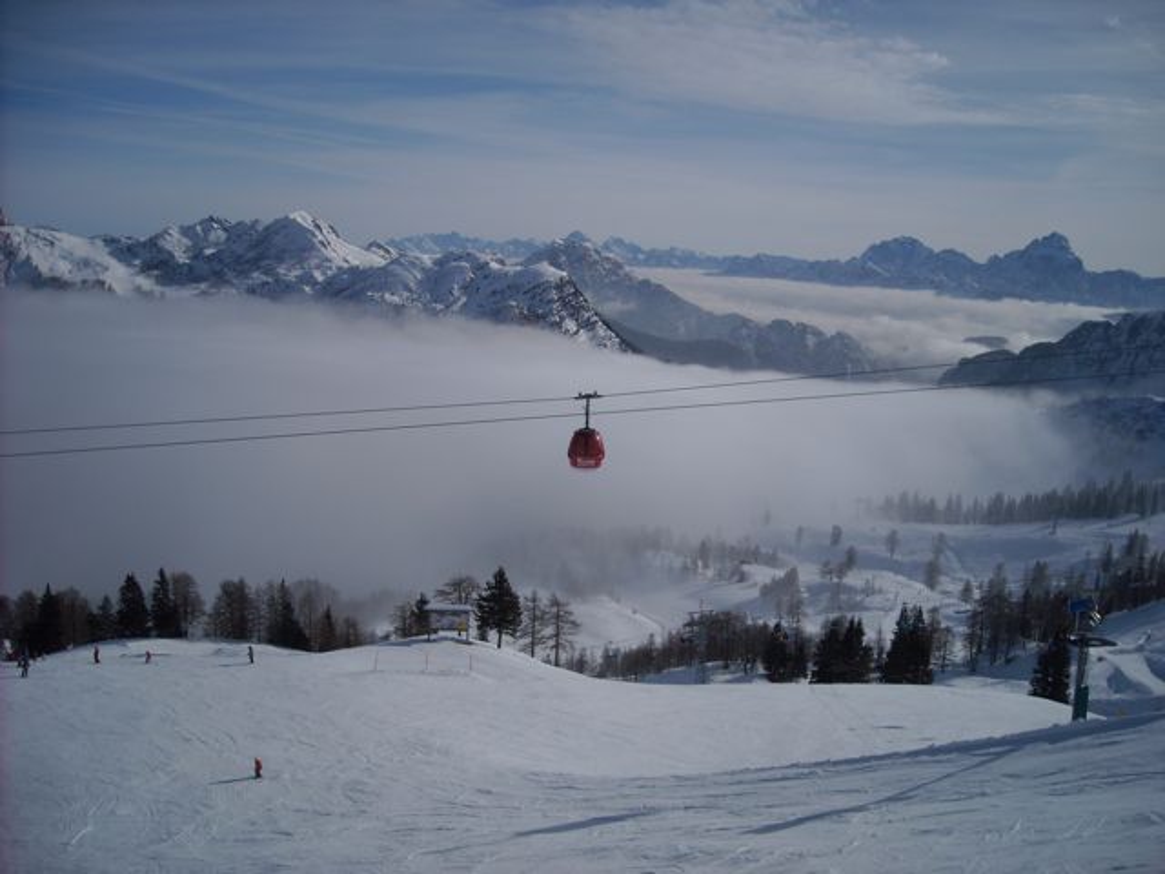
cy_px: 437
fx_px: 1178
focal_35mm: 35
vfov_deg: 40.7
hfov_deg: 52.6
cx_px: 582
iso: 64
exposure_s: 1/1353
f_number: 5.6
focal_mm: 5.7
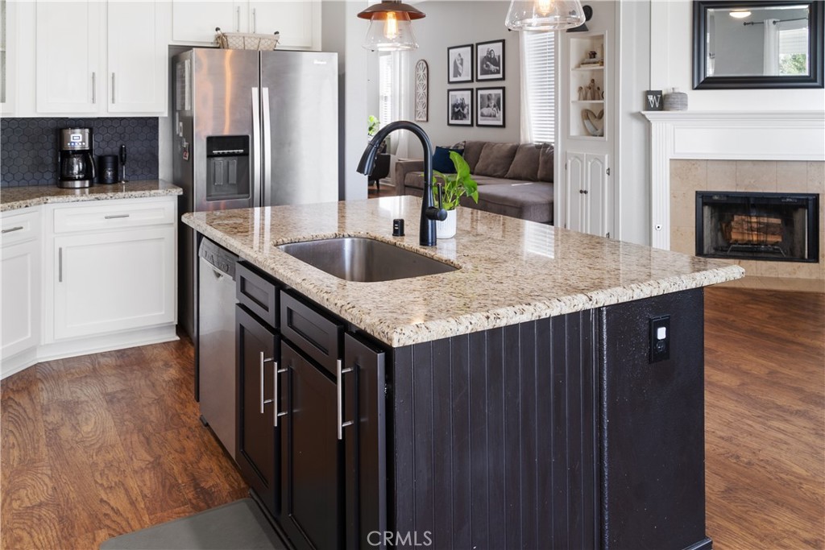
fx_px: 619
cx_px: 412
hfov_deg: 67.4
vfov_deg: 47.9
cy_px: 275
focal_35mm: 27
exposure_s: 1/4
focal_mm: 18
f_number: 7.1
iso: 200
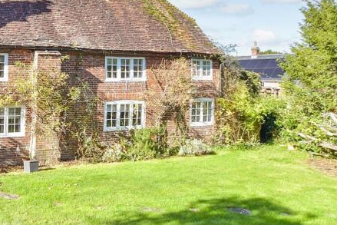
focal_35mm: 35
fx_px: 328
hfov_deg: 47.5
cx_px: 20
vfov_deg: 36.7
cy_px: 50
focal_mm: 10
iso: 320
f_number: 8
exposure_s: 1/250
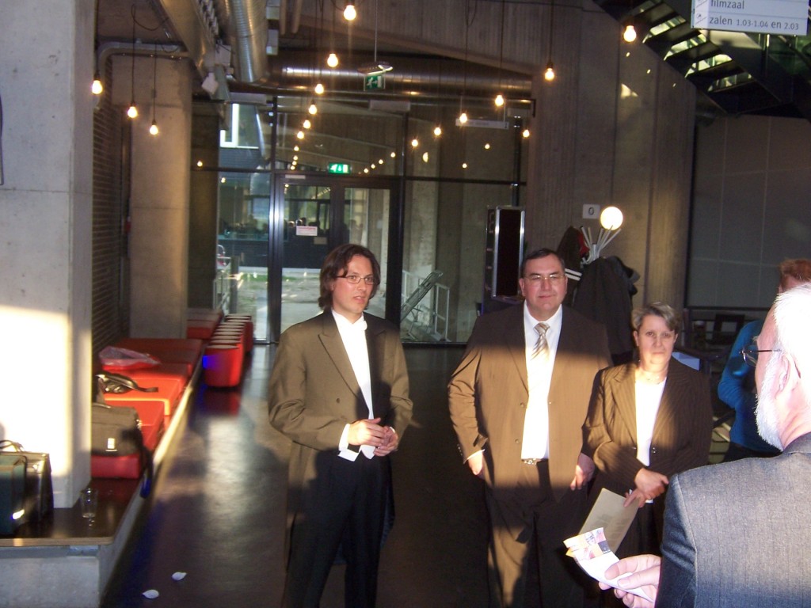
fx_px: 937
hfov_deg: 46.8
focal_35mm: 40
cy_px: 304
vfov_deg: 36.0
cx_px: 406
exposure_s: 1/60
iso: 140
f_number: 3.4
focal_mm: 6.7
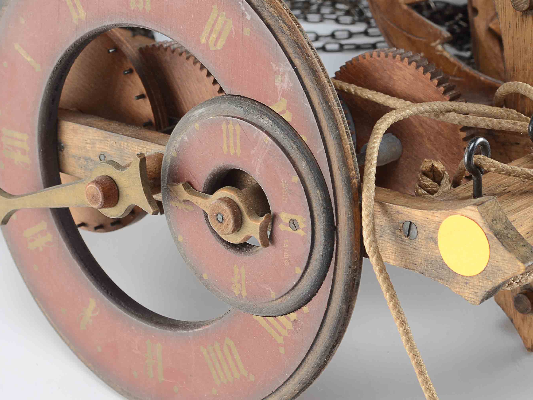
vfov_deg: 11.7
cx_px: 272
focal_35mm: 127
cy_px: 174
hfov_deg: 15.5
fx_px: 1956
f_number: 10
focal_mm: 48
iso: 100
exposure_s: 1/80
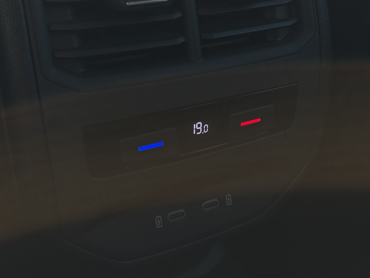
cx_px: 185
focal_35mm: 48
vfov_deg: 30.3
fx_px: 513
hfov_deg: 39.7
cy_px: 139
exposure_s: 1/225
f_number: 1.78
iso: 100
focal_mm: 6.76
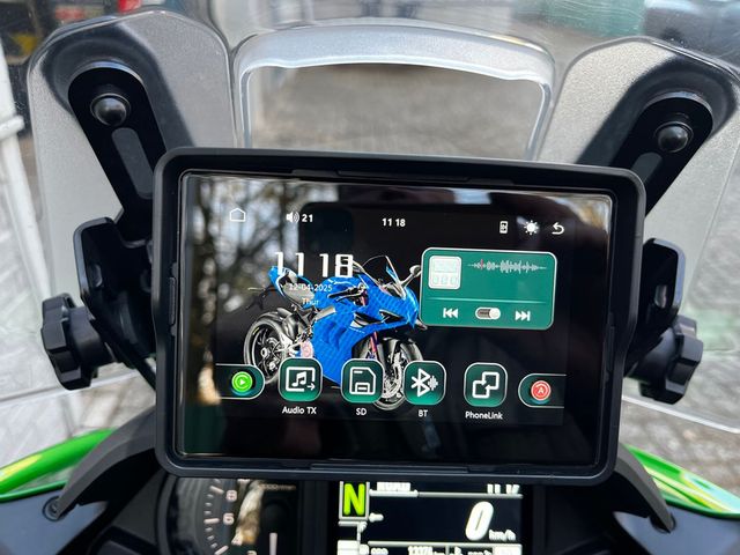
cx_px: 370
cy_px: 278
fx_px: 556
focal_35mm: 26
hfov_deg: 67.3
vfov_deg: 53.1
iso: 125
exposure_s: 1/111
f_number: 1.6
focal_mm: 5.1
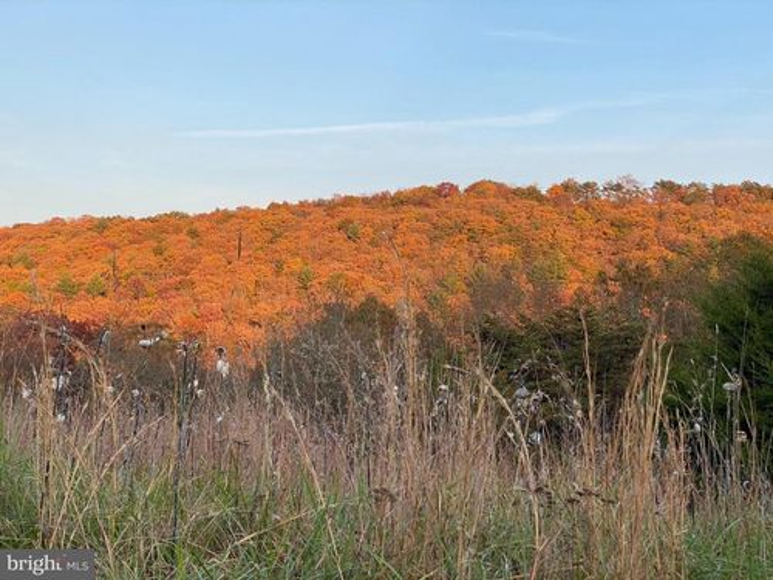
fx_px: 1161
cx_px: 386
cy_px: 290
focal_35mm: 52
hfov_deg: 36.8
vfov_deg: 28.0
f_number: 2
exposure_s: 1/264
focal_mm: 6
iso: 20
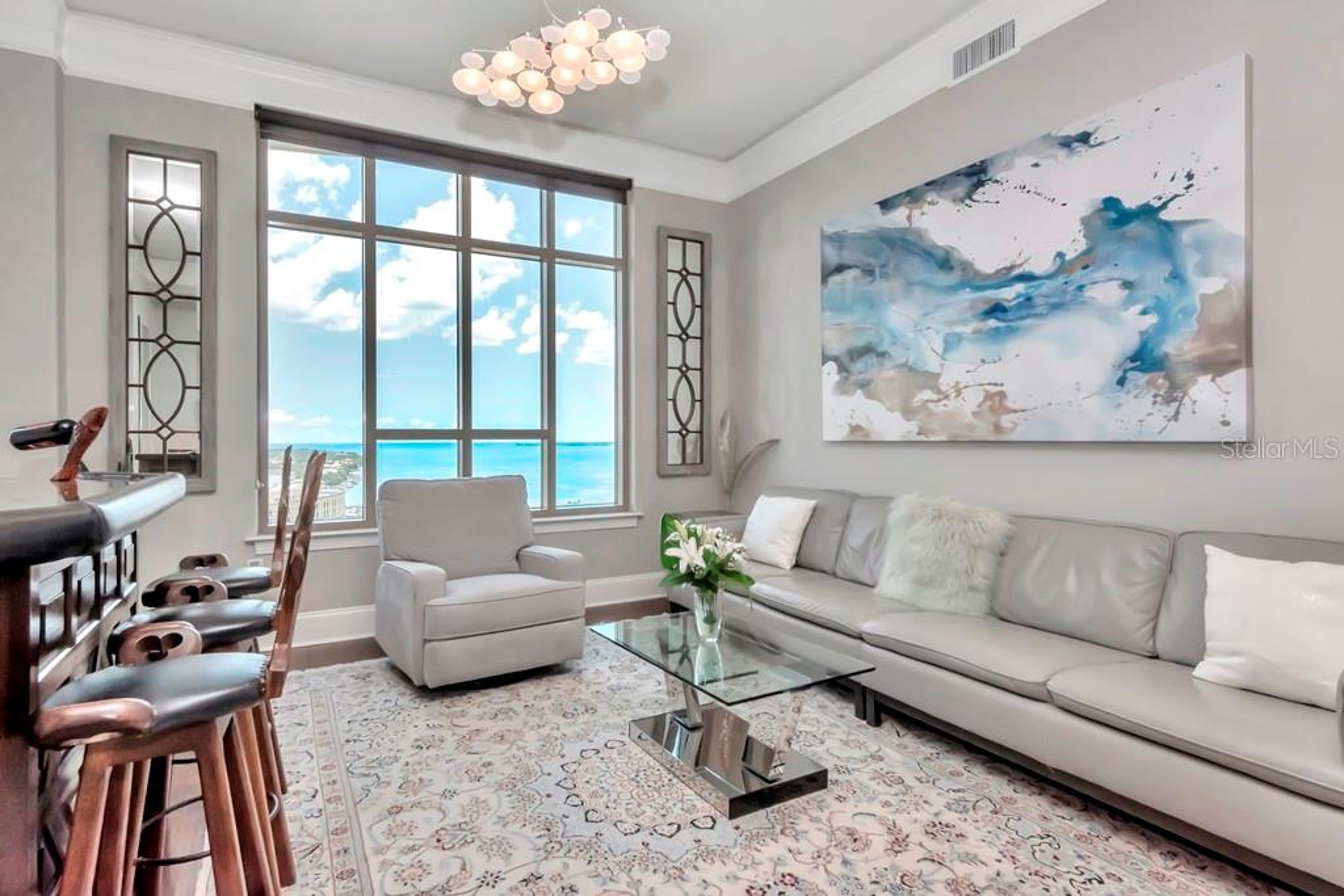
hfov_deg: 90.0
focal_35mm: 18
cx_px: 672
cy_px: 448
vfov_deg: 67.4
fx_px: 672
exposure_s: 1/125
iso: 1000
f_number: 16
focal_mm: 12
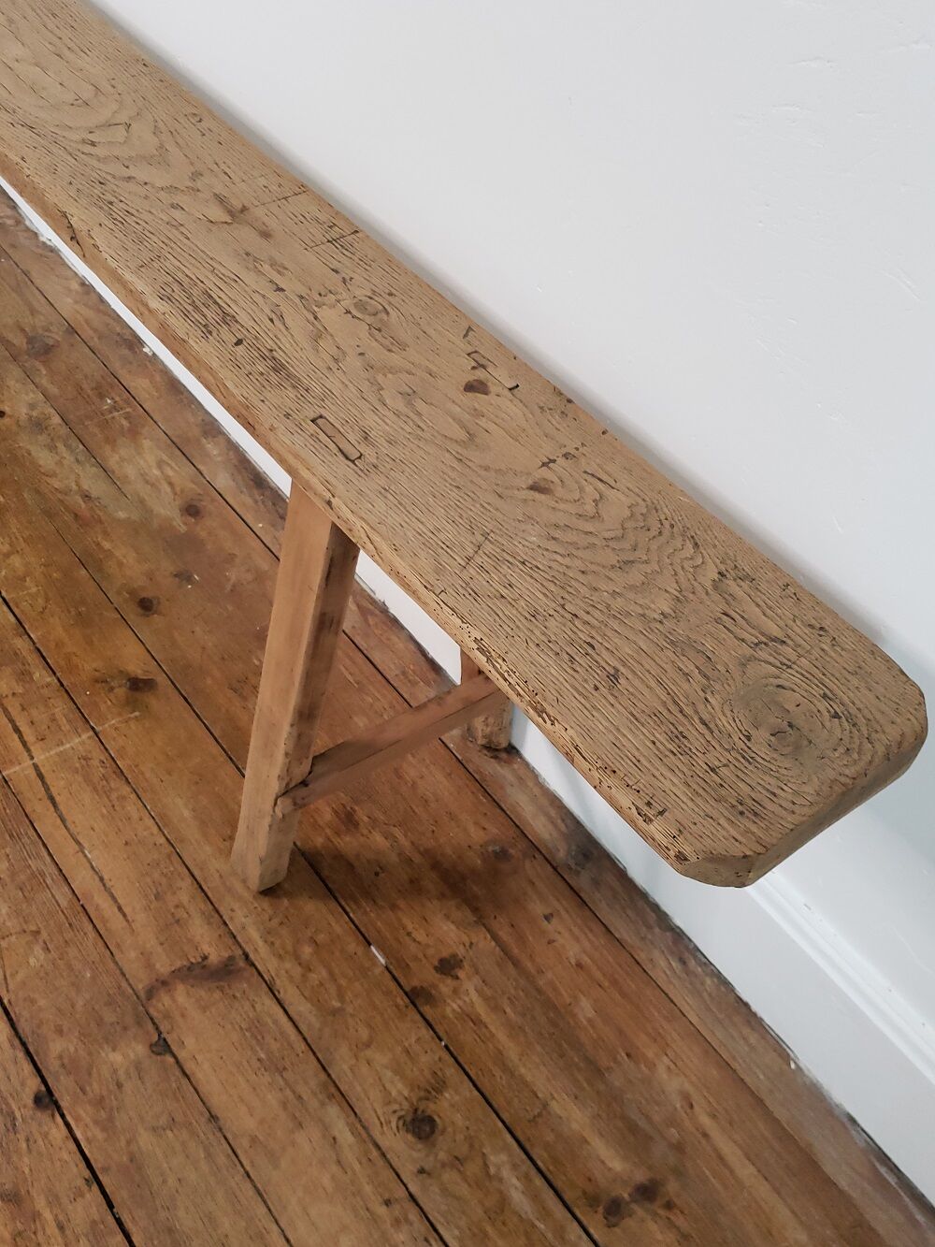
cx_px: 468
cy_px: 624
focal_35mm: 26
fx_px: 936
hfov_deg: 53.1
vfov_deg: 67.3
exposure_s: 1/50
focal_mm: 4.3
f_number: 1.5
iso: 320
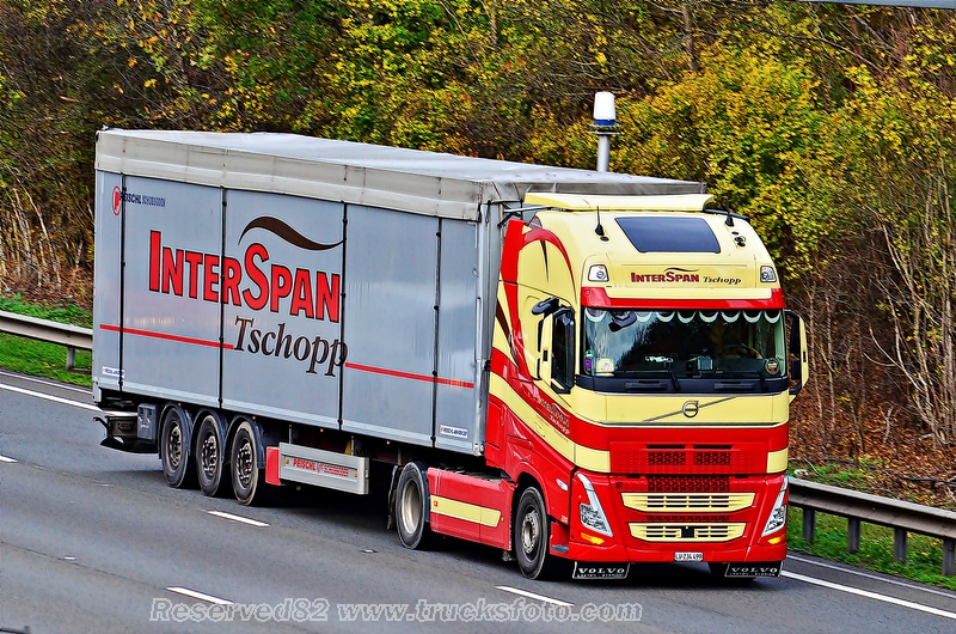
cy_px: 317
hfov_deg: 7.1
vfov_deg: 4.7
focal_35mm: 292
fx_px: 7752
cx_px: 478
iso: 500
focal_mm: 195
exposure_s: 1/320
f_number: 7.1
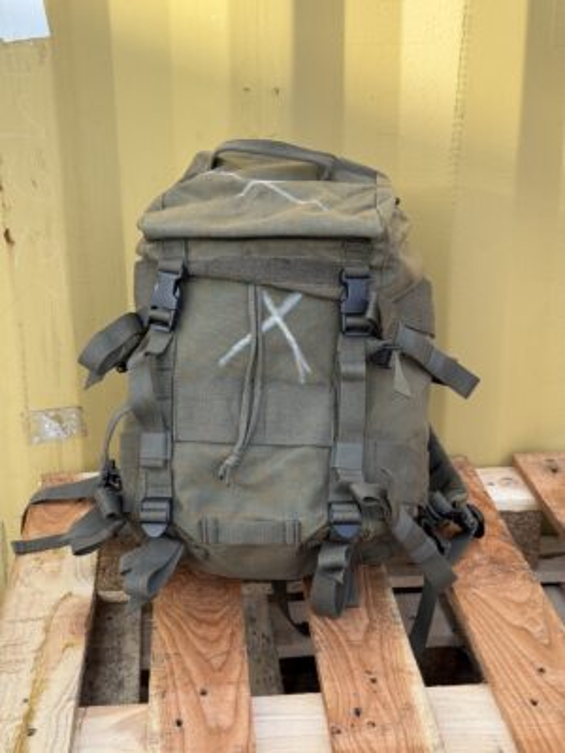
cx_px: 282
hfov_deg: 30.3
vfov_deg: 39.7
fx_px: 1045
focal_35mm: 48
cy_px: 376
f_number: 1.78
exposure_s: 1/706
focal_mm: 6.76
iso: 64
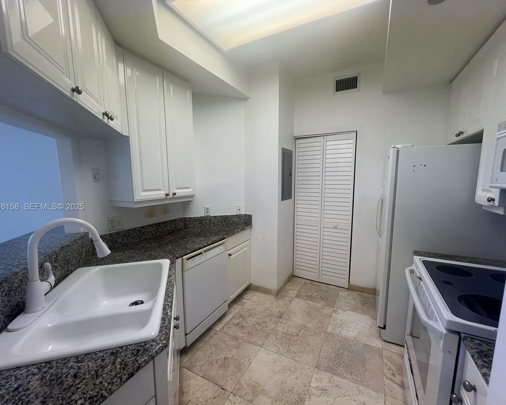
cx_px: 255
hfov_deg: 100.7
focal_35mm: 14
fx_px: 210
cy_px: 207
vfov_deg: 88.0
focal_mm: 1.57
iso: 64
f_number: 1.8
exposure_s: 1/120
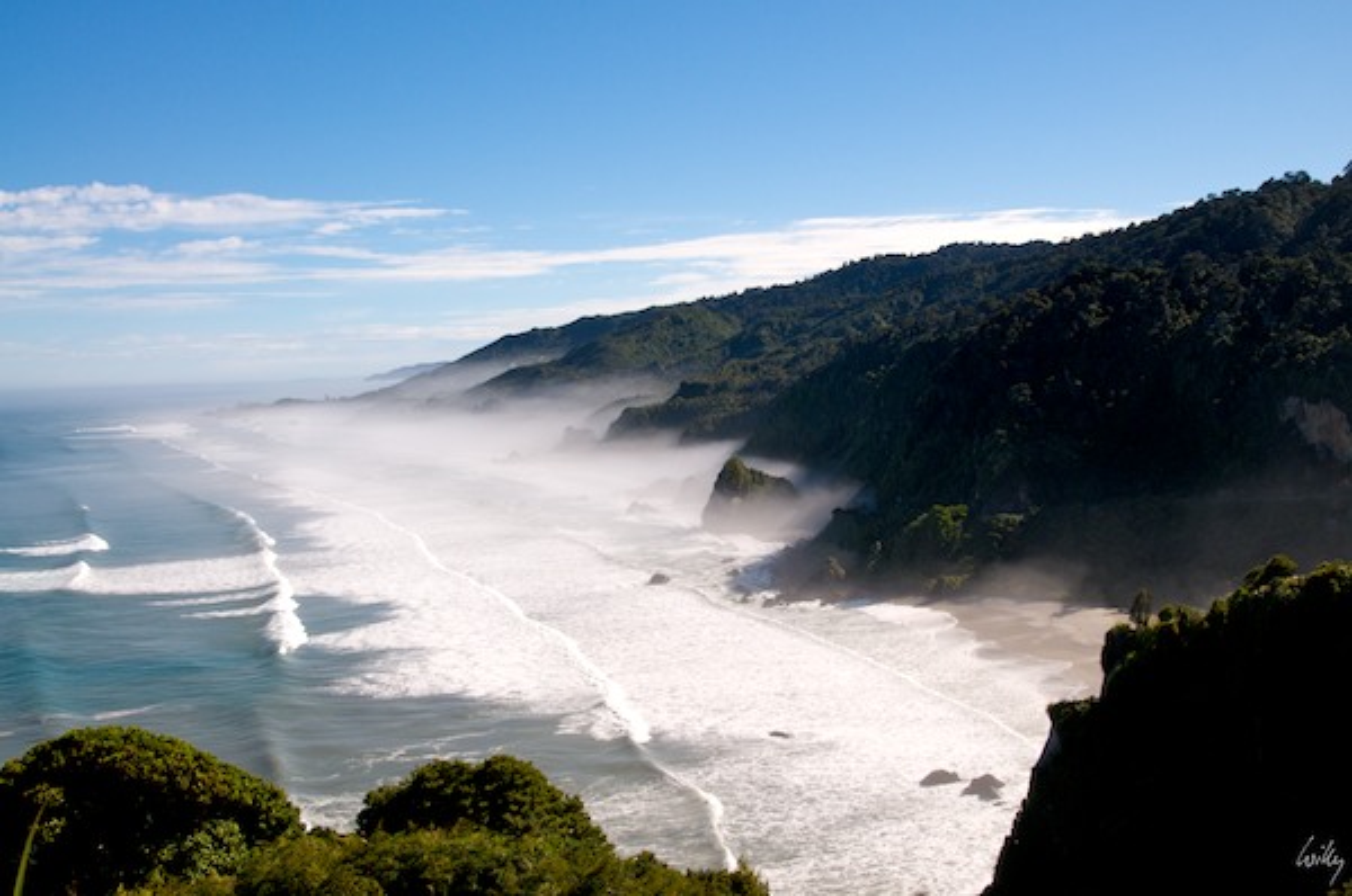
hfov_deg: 53.2
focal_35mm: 36
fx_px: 1350
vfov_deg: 36.8
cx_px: 676
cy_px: 448
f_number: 11
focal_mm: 24
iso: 320
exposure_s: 1/500
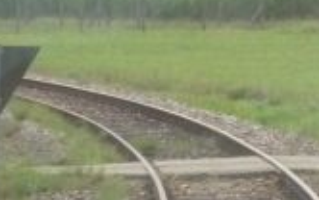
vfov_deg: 3.2
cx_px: 329
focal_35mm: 411
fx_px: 3576
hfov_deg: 5.1
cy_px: -6
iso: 400
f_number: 6.3
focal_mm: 13.6
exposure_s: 1/640
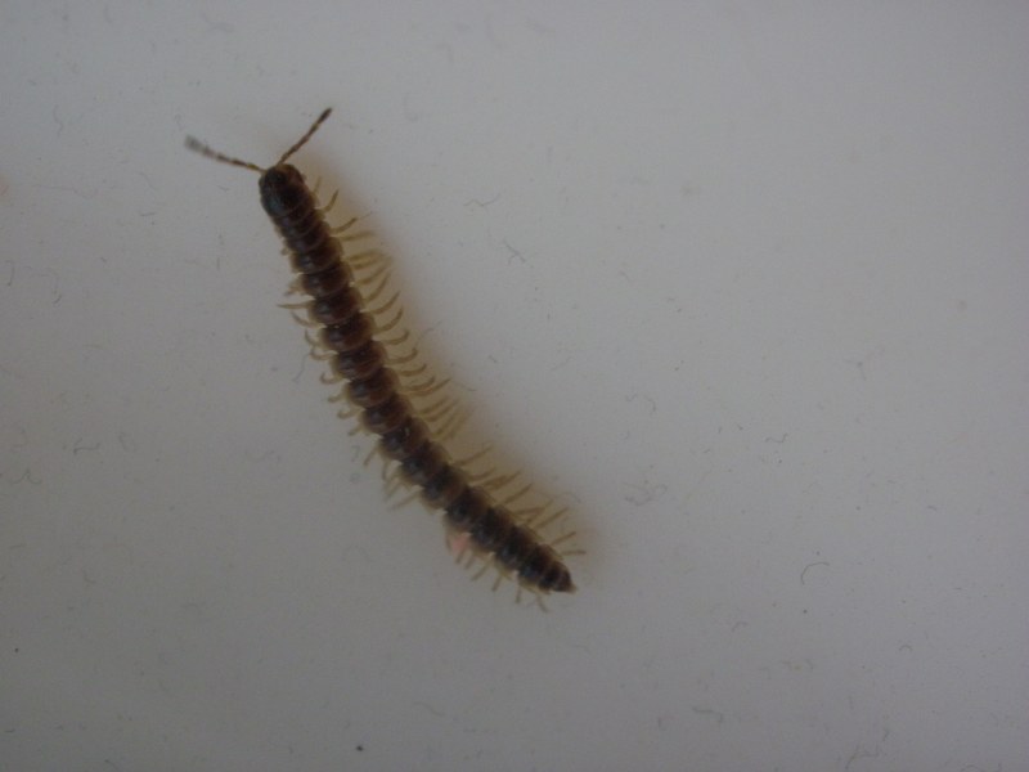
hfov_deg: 42.9
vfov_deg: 32.9
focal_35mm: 44
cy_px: 386
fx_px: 1308
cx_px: 514
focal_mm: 7.7
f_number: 4
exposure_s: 1/30
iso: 400
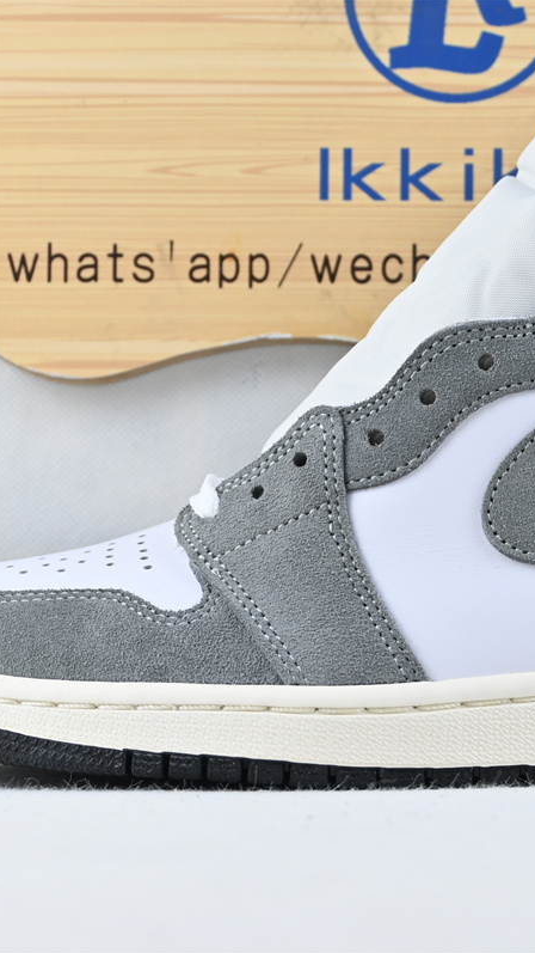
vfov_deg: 25.7
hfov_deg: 14.5
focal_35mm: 83
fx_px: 2089
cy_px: 477
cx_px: 443
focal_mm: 35
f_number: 5.3
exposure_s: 1/40
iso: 100
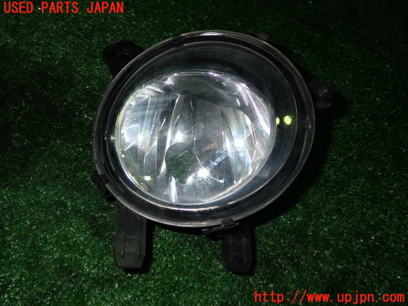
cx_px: 204
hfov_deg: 49.0
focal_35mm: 38
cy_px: 153
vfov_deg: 37.7
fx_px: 448
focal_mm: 6.83
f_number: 8
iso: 200
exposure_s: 1/40
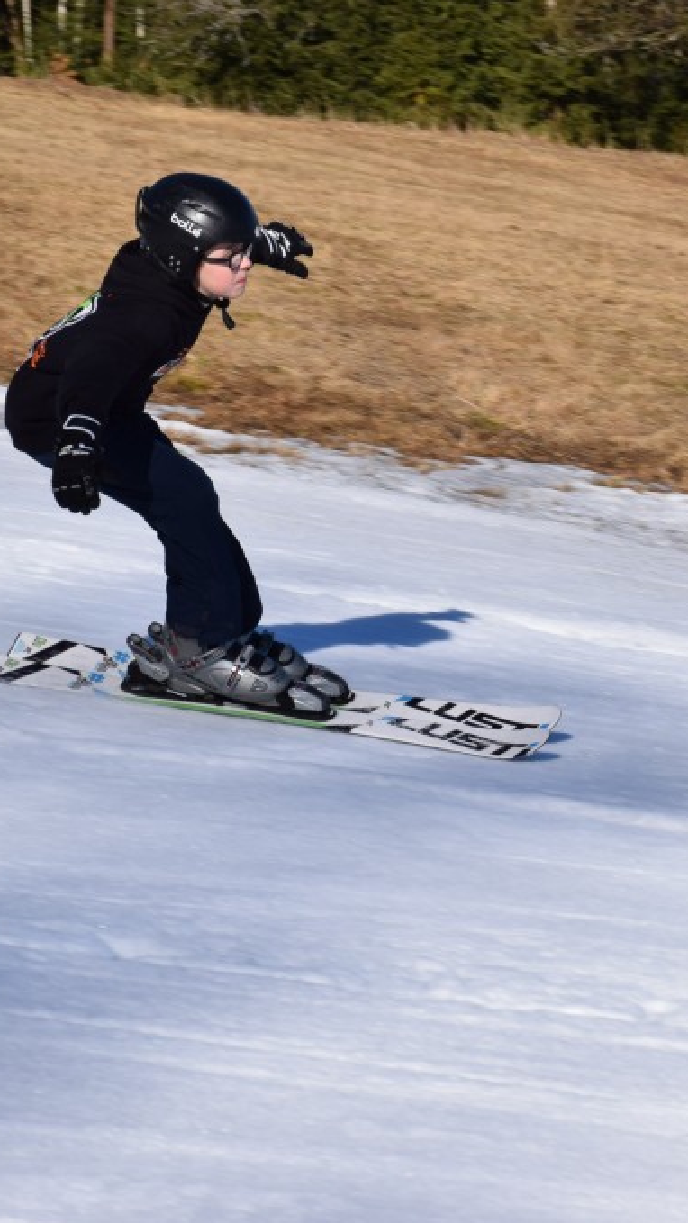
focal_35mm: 178
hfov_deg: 6.8
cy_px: 613
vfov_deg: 12.1
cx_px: 614
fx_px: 5765
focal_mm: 75
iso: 200
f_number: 11
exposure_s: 1/500
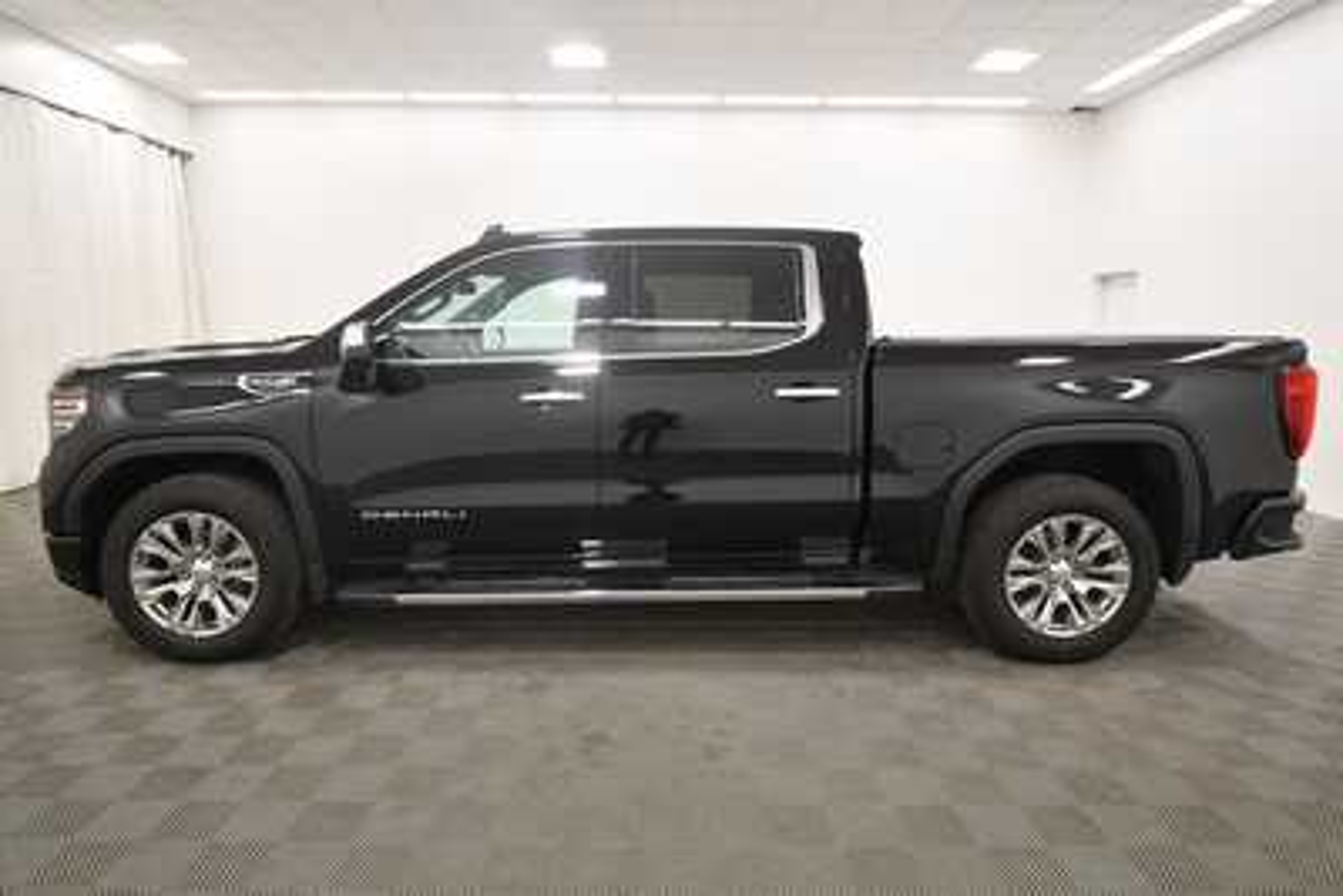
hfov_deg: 81.2
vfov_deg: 59.5
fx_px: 784
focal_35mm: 21
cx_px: 672
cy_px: 448
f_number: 5
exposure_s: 1/125
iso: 900
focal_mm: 14
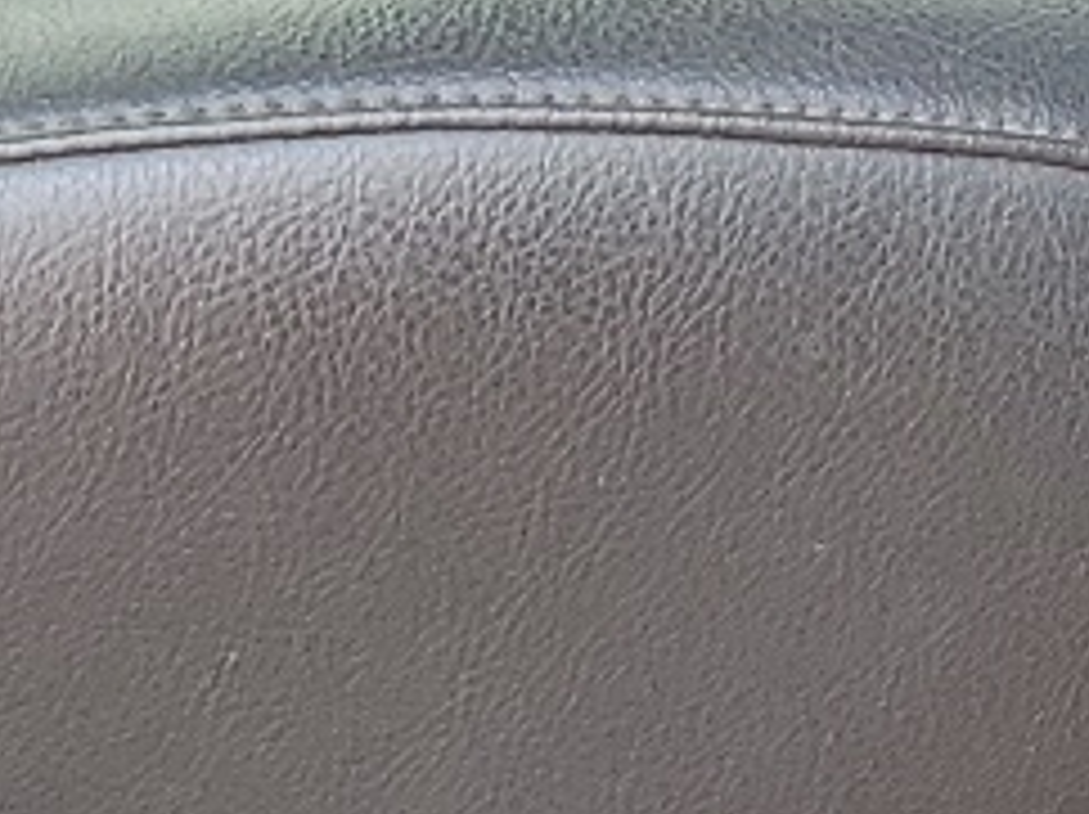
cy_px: -926
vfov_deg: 8.1
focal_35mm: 172
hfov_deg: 11.5
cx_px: 342
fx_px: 5406
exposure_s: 1/152
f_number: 1.5
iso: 50
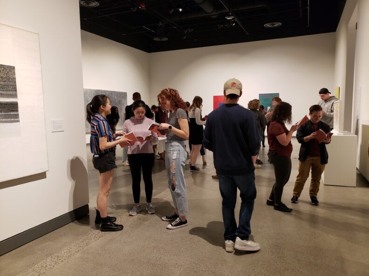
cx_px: 184
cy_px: 138
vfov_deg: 53.1
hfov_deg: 67.3
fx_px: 277
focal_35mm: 26
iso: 320
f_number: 1.5
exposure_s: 1/60
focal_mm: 4.3
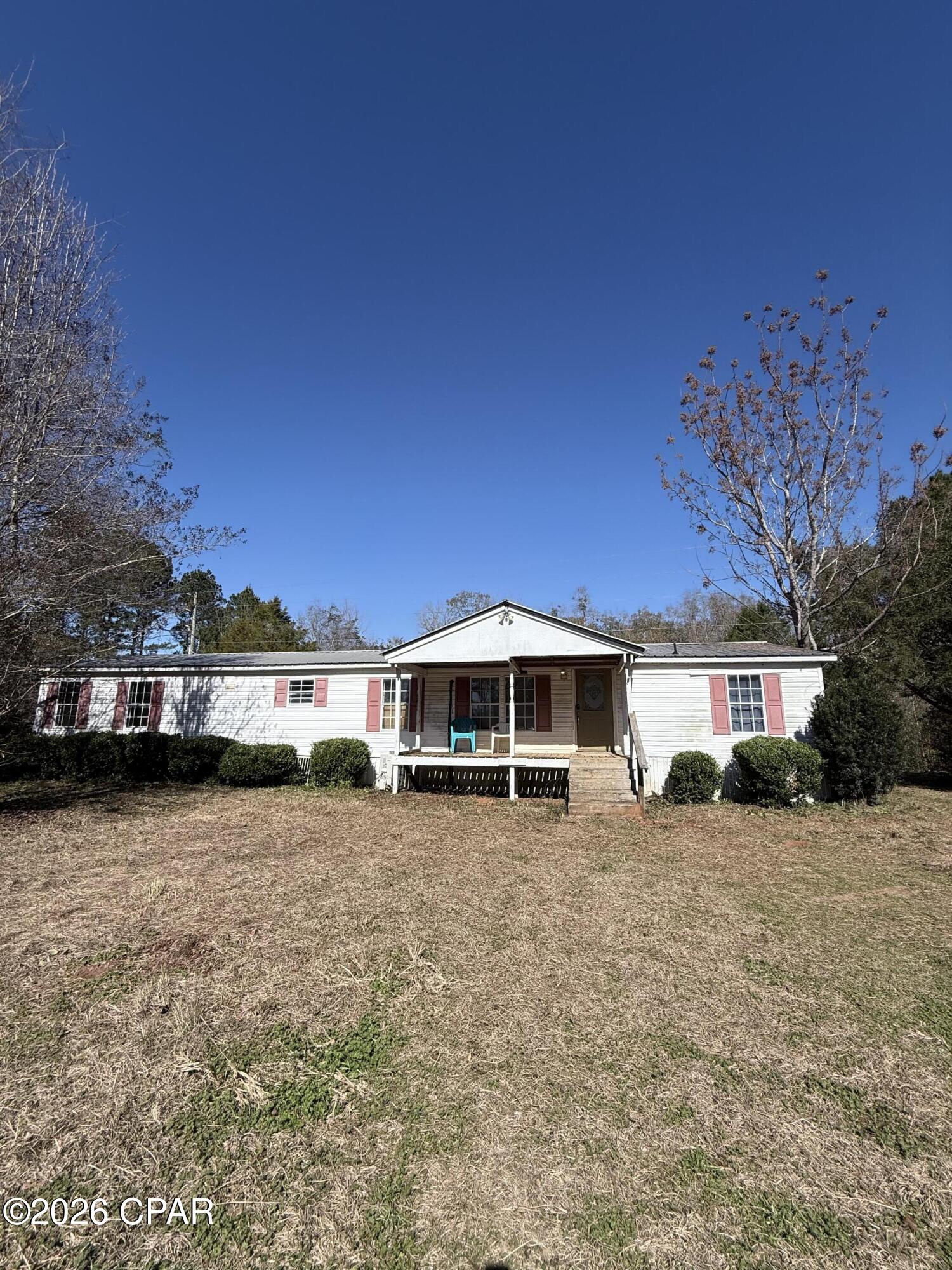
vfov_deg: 102.1
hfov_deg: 85.7
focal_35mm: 14
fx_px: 513
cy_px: 635
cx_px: 476
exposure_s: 1/2841
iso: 50
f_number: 2.2
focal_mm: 2.22
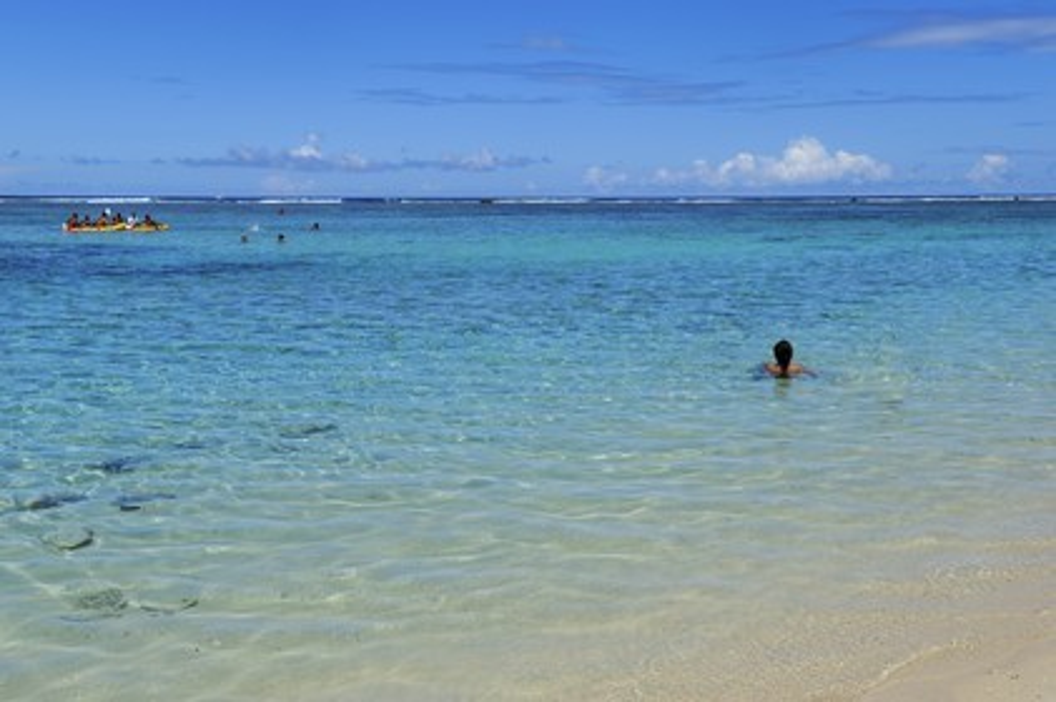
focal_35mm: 42
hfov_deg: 46.4
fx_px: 1231
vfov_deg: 31.8
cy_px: 351
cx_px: 528
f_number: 18
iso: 200
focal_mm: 42
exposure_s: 1/250
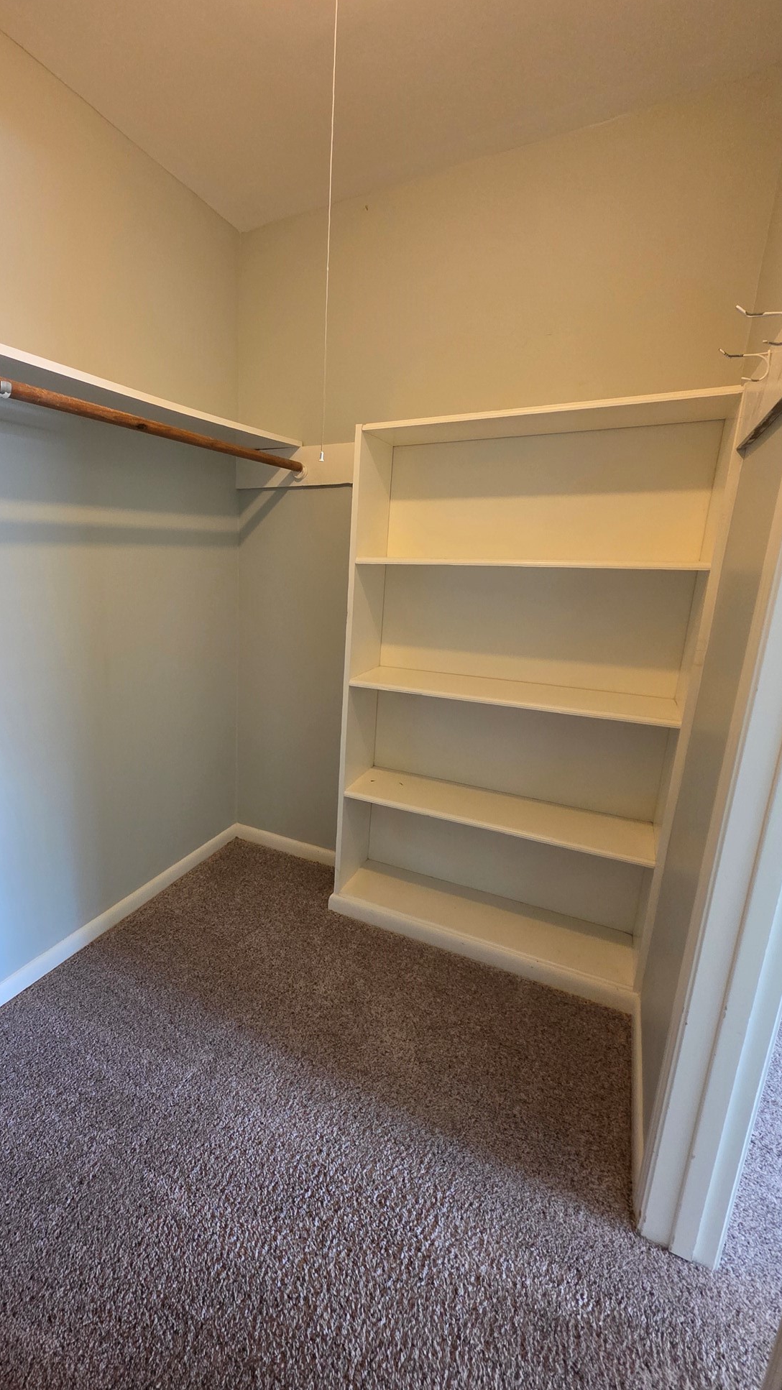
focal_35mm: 15
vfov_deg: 103.0
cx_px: 262
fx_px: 553
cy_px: 692
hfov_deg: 68.6
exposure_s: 1/60
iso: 640
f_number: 1.9
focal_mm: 2.2
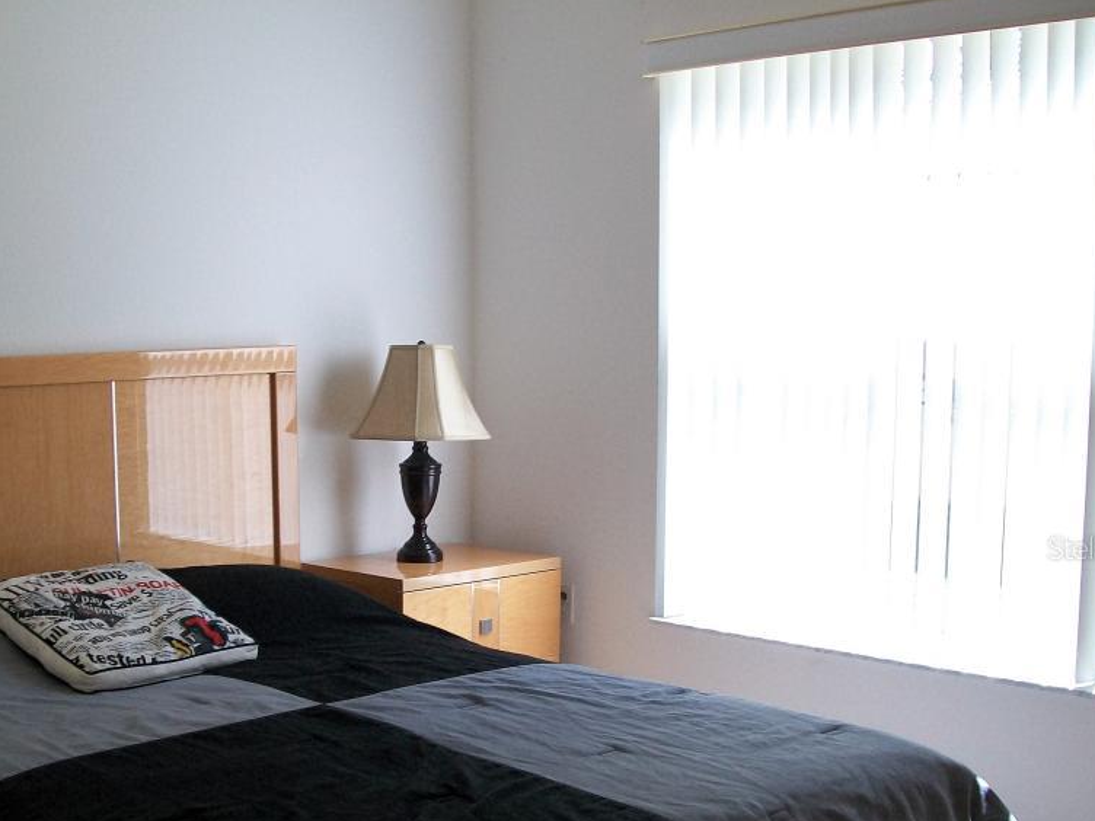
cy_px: 547
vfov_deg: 29.5
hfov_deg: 38.8
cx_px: 440
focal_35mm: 49
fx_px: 1550
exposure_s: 1/125
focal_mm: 6
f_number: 2.7
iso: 64
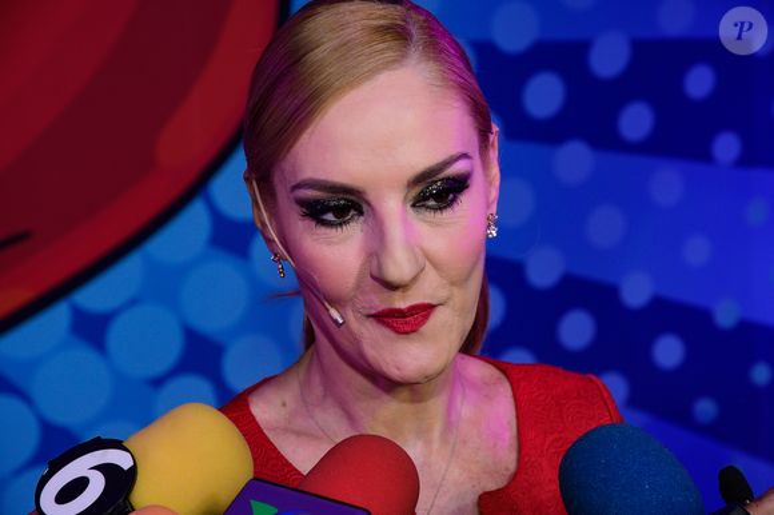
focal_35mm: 84
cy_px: 258
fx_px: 1805
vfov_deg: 16.2
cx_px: 387
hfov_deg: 24.2
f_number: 5.6
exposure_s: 1/200
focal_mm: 56
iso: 1000
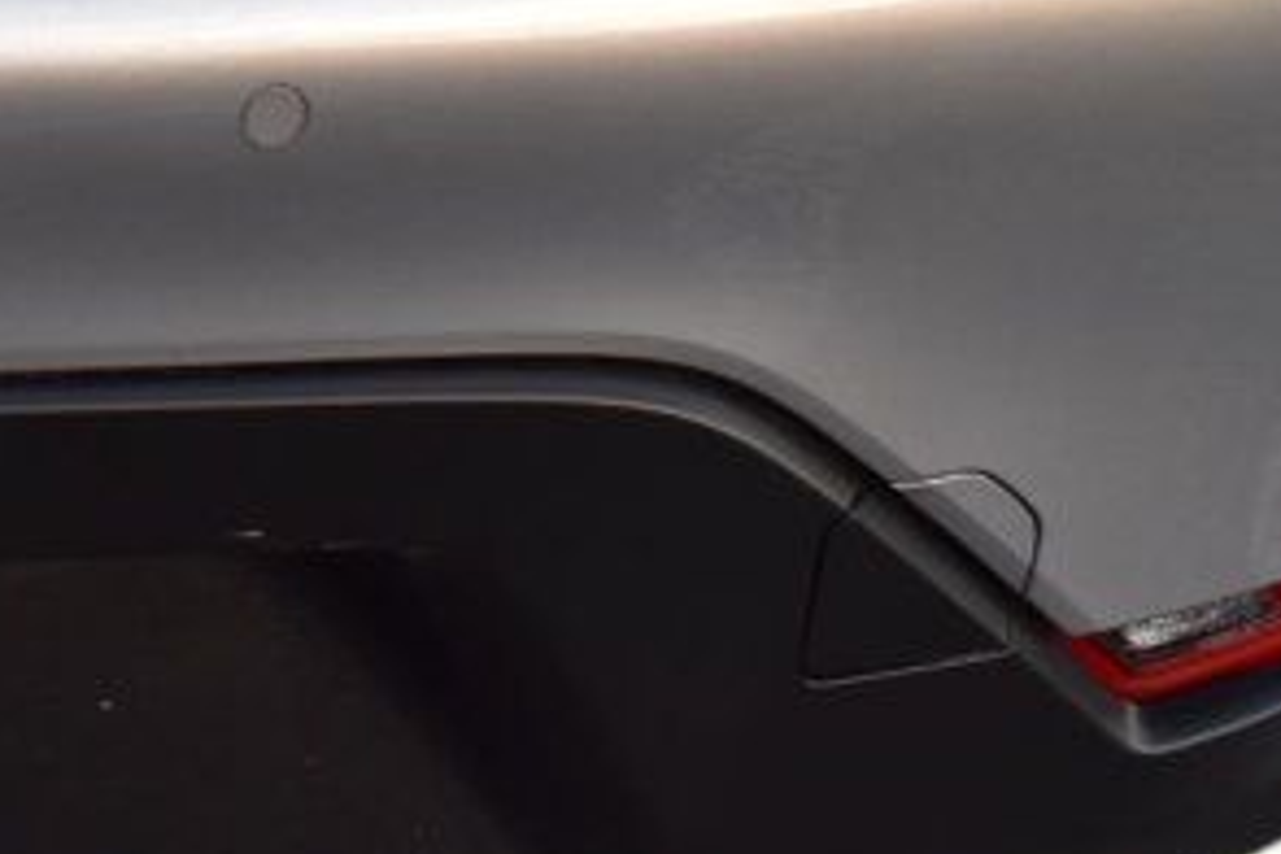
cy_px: -593
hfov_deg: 14.3
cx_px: -810
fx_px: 4652
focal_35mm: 131
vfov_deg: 10.0
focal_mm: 25
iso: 400
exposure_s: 1/80
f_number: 8
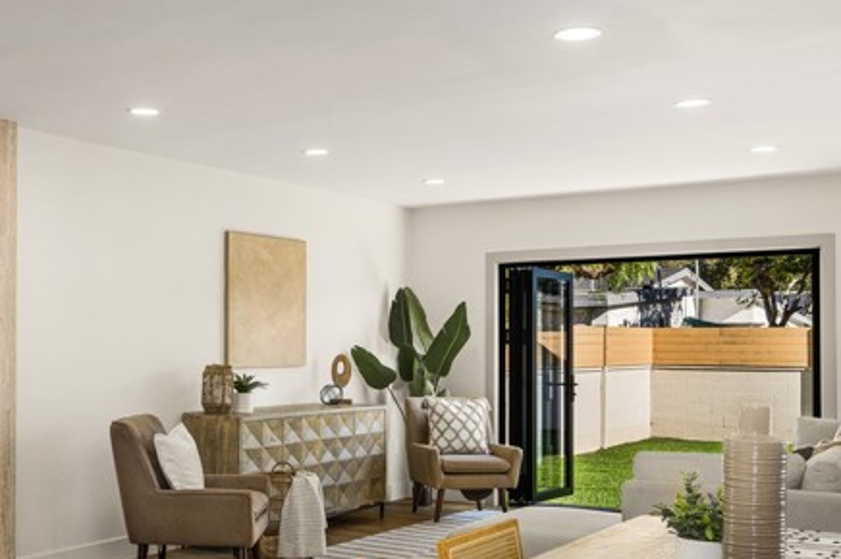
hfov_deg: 43.7
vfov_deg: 30.3
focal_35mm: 44
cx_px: 258
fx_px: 1027
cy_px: 359
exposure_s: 1/30
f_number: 6.3
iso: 125
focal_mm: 30
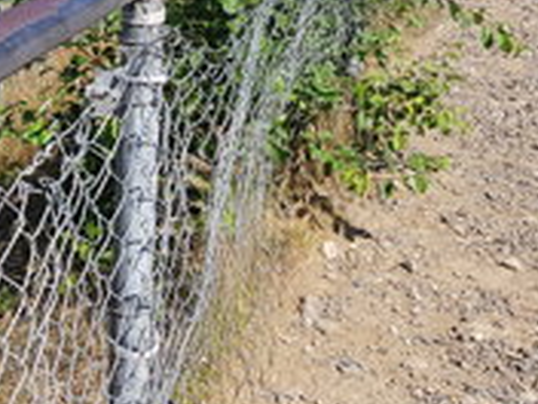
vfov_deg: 20.0
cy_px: -9
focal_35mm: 71
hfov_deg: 26.1
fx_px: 1103
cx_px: 9
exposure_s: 1/1736
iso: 40
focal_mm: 4.2
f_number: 1.7
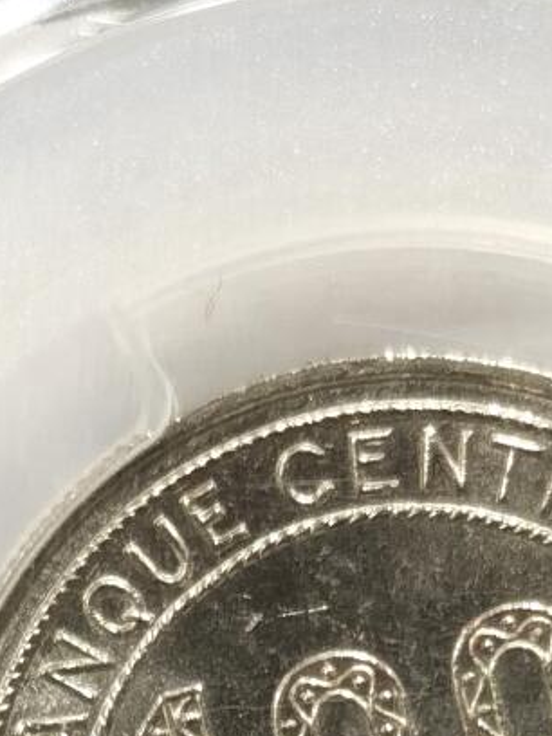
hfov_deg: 6.2
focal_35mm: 238
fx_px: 5060
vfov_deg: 8.1
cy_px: 1288
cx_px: 429
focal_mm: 5.56
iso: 125
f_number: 16
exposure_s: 1/100
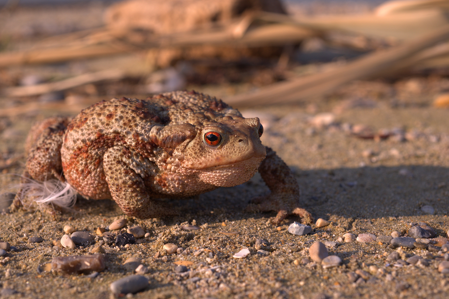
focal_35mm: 60
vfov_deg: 22.6
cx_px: 208
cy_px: 139
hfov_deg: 33.4
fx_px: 748
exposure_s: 1/500
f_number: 9
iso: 250
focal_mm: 55
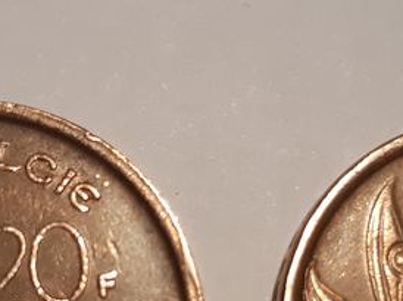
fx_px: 1105
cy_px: 255
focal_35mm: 95
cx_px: 165
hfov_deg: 20.6
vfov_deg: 15.4
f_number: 1.7
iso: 80
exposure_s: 1/100
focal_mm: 3.92
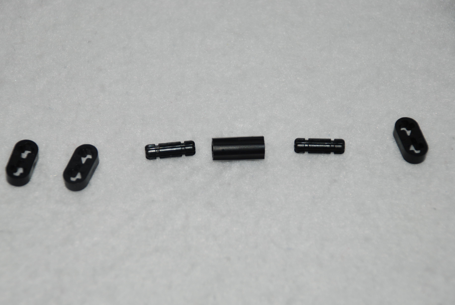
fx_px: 1835
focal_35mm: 145
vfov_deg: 9.5
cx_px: 220
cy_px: 162
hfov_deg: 14.1
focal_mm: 90
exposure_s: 1/60
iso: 100
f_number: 5.6
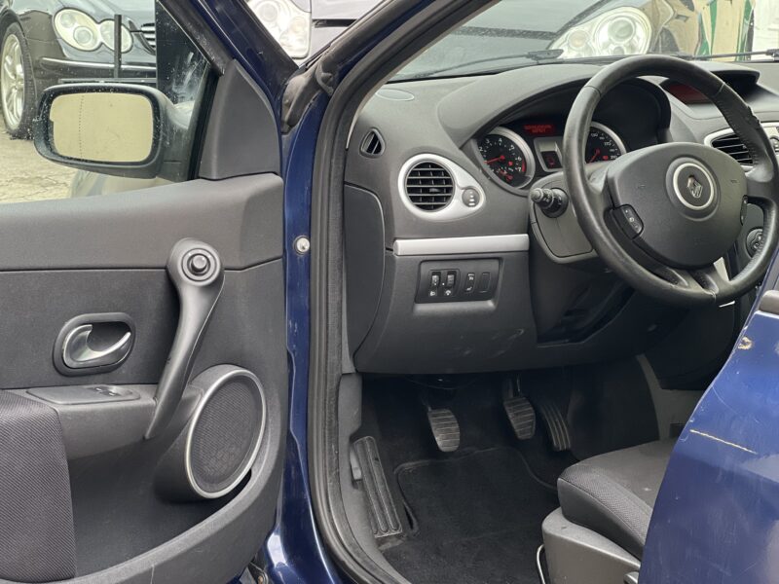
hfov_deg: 25.3
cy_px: 292
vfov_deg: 19.1
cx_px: 390
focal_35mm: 77
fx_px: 1733
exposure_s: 1/121
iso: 160
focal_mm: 9
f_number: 2.8
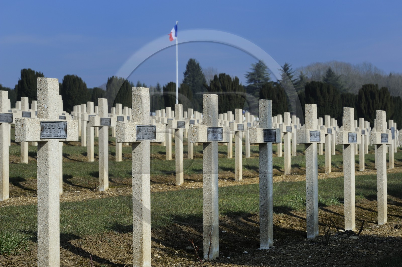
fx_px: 1361
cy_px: 134
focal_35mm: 122
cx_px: 201
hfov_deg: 16.8
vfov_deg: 11.2
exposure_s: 1/200
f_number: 14
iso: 200
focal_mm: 122
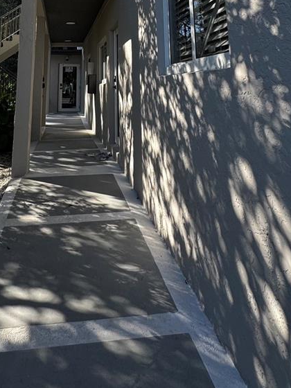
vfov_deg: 49.8
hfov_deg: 46.1
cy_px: 8
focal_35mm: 30
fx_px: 336
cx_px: 98
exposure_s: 1/421
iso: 40
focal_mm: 2.22
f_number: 2.2
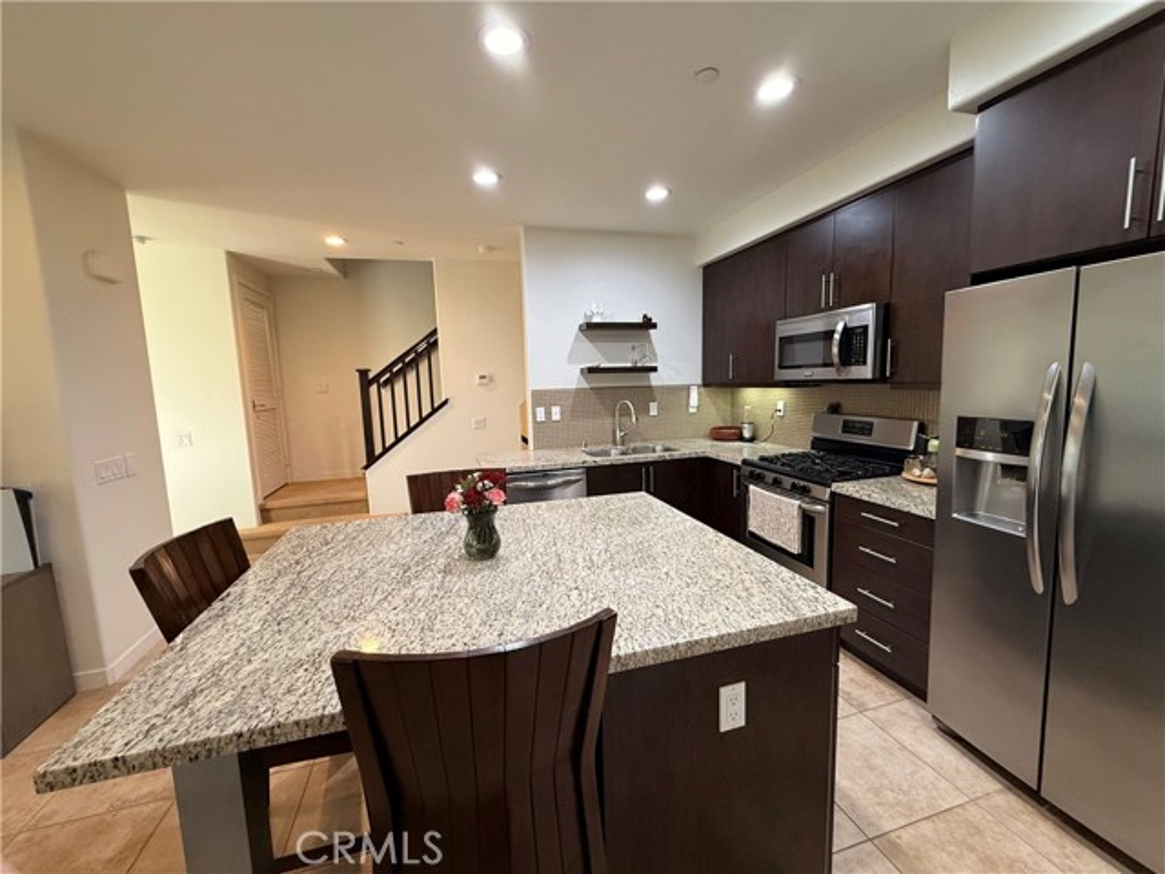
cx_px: 582
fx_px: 471
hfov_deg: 102.1
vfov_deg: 85.7
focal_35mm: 14
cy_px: 437
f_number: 2.2
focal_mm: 2.22
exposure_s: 1/120
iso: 250
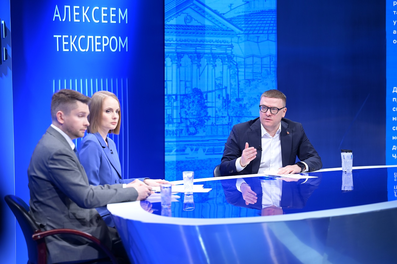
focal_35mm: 115
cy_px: 132
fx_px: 1267
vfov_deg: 11.9
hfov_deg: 17.8
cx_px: 198
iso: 400
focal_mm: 115
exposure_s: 1/125
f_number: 3.5
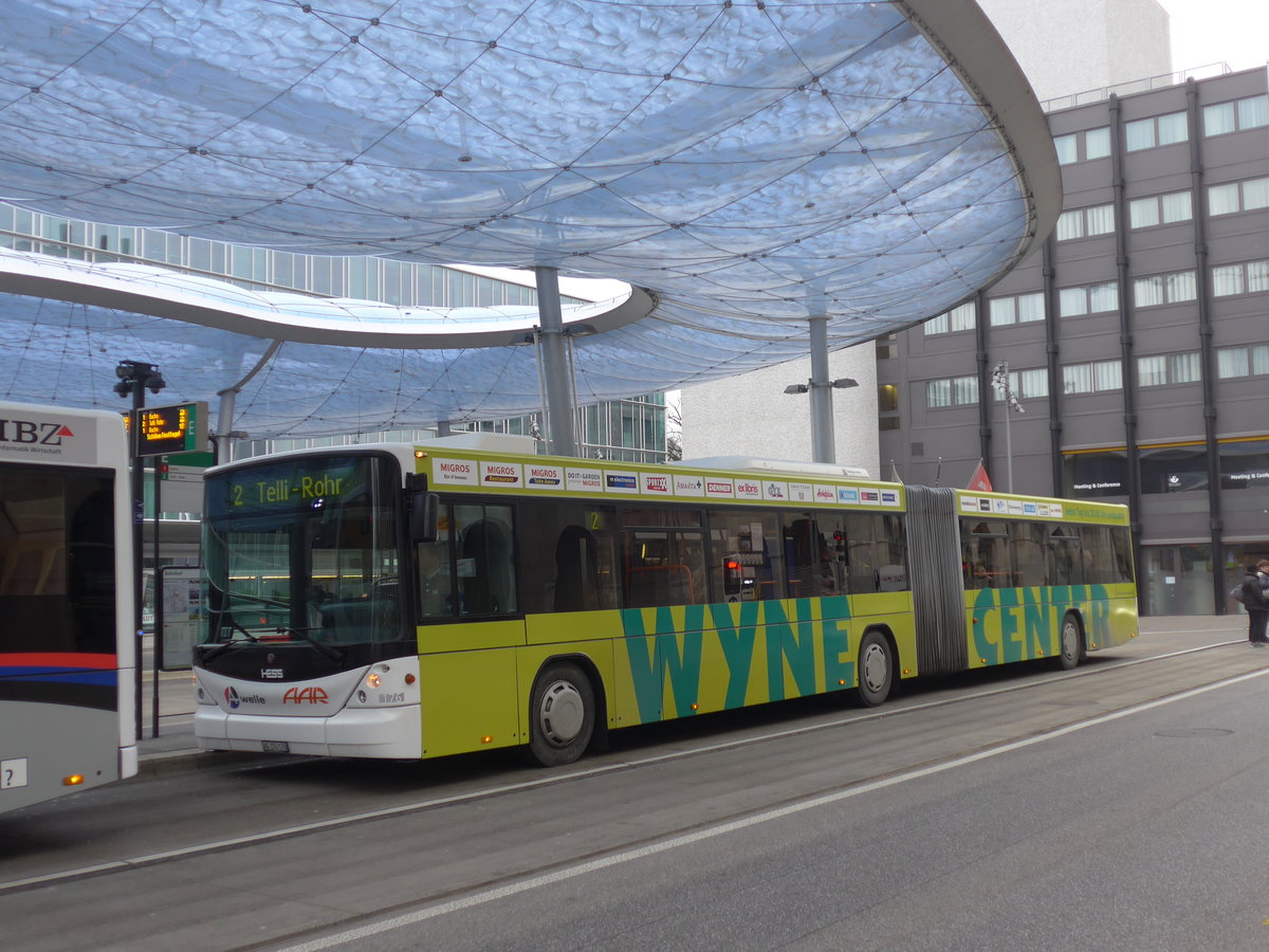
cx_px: 634
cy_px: 476
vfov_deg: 36.8
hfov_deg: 47.9
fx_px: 1430
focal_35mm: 39
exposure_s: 1/80
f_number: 2.5
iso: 80
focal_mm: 8
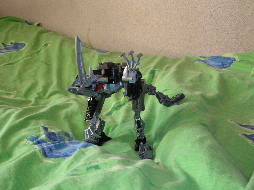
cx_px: 127
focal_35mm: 42
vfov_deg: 34.3
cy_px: 95
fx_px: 308
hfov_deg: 44.8
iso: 200
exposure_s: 1/16.3
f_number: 3
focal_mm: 7.1
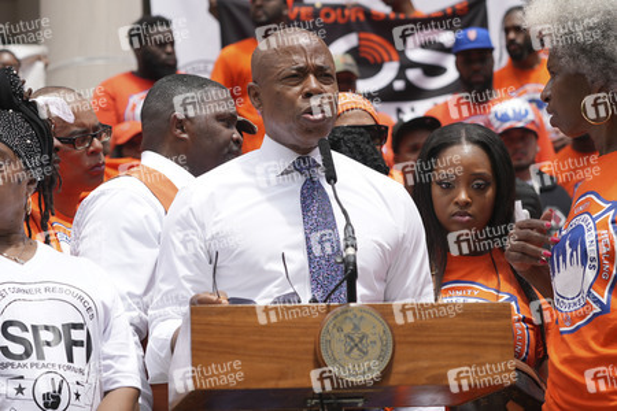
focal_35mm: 100
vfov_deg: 13.7
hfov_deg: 20.4
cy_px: 206
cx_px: 308
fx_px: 1714
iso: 125
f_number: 5.6
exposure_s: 1/500
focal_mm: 100
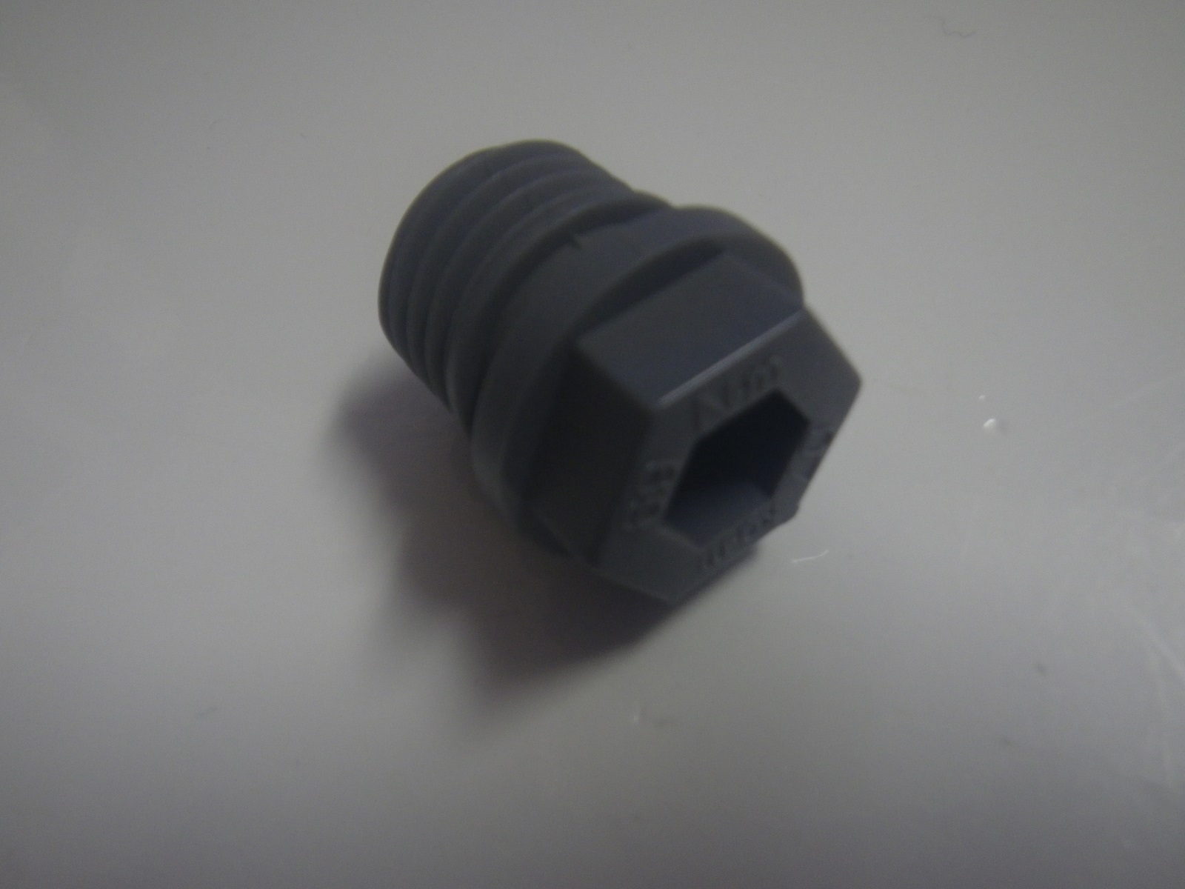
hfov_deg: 63.4
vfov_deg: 49.7
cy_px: 444
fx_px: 959
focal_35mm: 28
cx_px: 592
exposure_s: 1/50
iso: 160
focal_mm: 5
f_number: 3.5
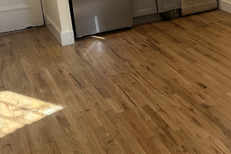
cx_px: 287
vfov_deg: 19.9
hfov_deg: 26.9
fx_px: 417
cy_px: -19
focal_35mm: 65
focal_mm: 6.86
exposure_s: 1/243
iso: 80
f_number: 1.78
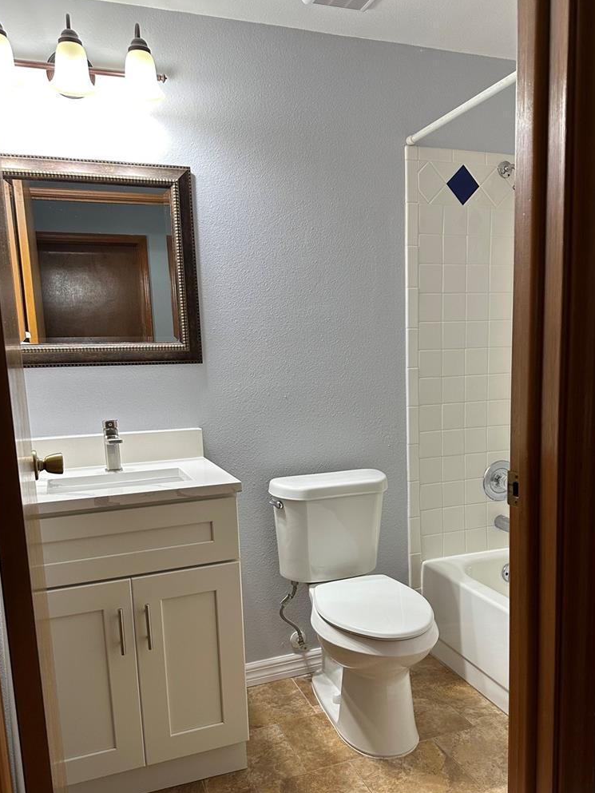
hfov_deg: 48.1
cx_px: 339
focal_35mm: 29
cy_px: 462
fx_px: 664
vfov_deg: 61.3
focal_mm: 6.86
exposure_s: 1/120
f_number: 1.78
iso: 160
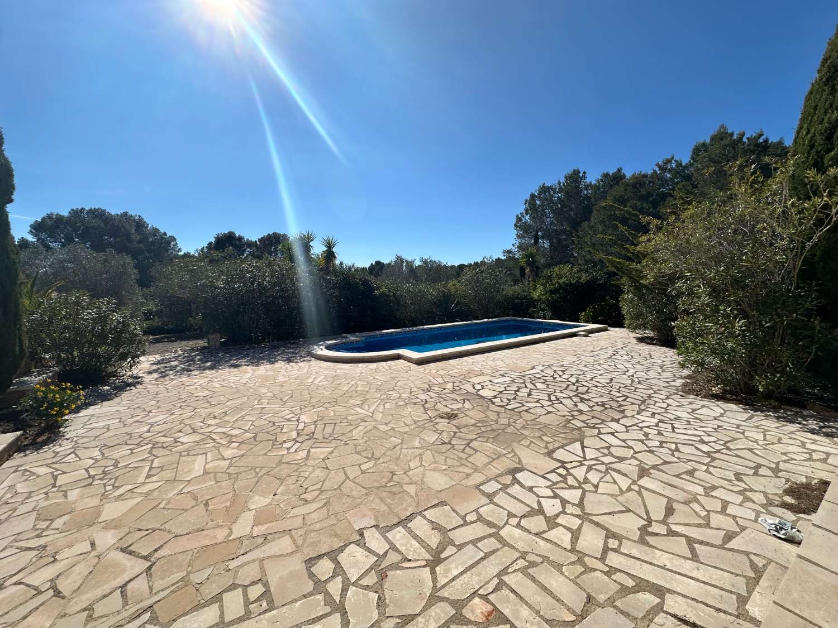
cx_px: 419
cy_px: 314
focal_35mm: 14
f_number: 2.2
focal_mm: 2.22
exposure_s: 1/3861
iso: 50
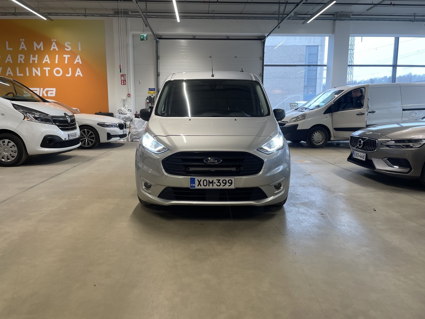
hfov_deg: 67.3
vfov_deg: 53.1
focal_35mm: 26
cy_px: 160
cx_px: 212
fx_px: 319
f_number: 1.6
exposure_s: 1/102
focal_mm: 4.2
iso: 64
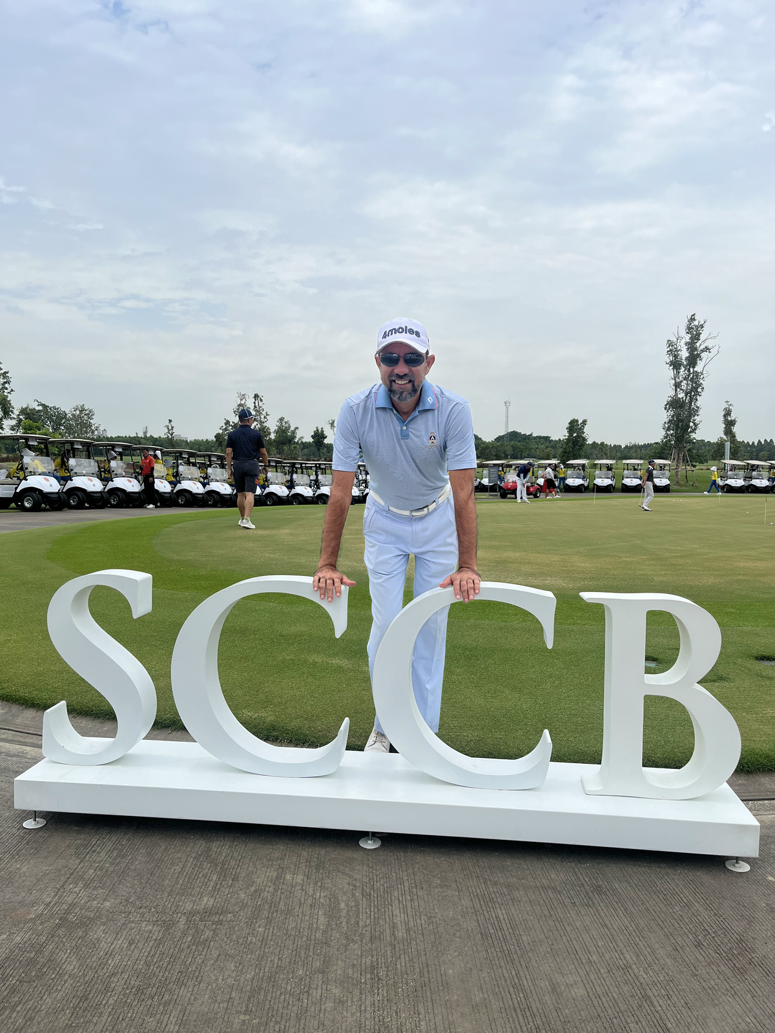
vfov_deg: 67.3
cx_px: 388
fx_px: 776
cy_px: 516
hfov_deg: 53.1
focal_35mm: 26
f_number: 1.6
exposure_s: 1/6494
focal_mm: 5.1
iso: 50
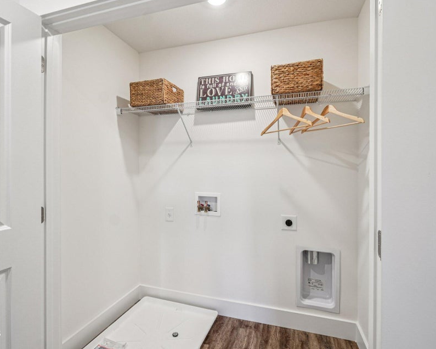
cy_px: 174
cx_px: 220
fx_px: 219
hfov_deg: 89.6
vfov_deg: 77.0
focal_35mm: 17
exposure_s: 1/15
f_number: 8
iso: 400
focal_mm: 10
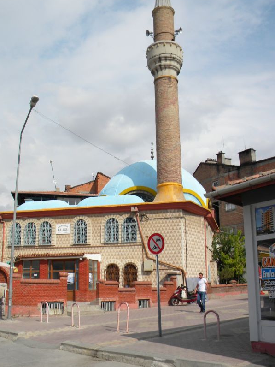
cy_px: 193
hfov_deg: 39.6
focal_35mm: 36
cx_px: 129
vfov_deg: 51.3
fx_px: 381
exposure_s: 1/482
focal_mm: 5
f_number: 7
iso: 80
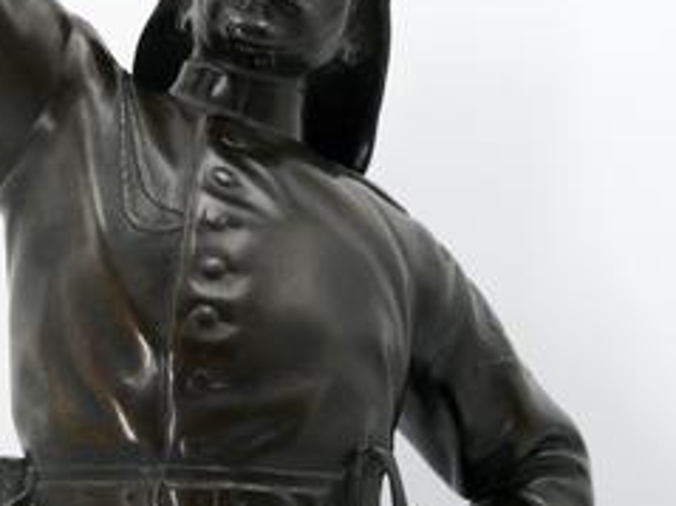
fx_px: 1308
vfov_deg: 21.9
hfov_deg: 28.9
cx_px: 252
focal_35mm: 67
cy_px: 249
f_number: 2.8
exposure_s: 1/100
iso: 100
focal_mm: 8.6
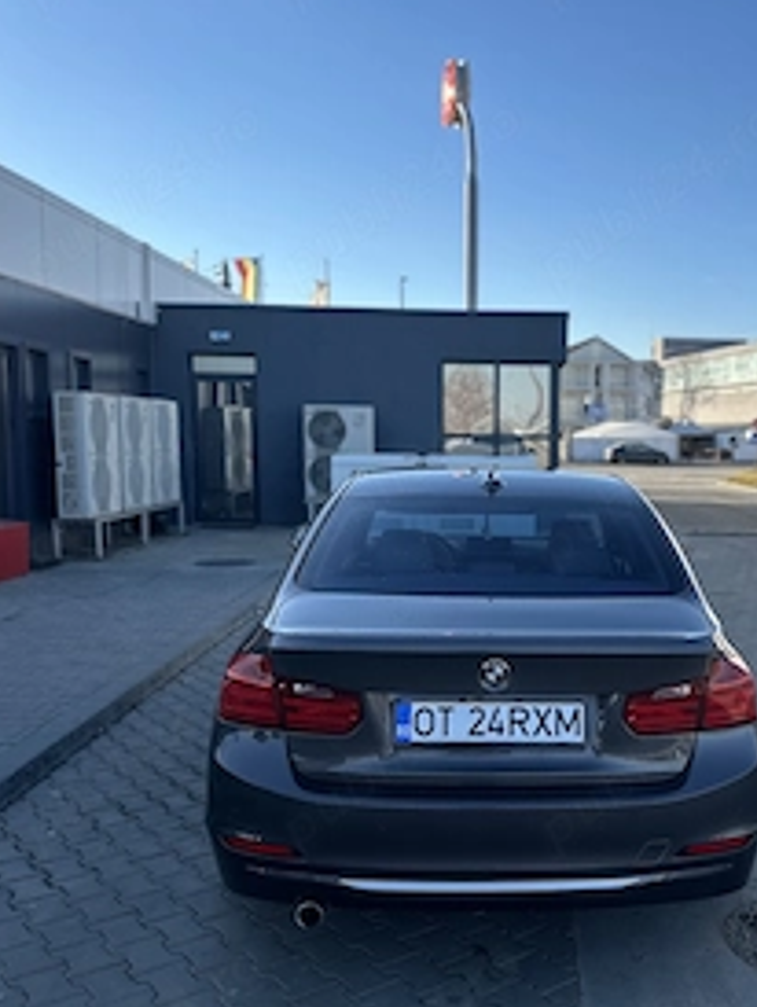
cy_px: 537
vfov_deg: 52.5
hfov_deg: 40.0
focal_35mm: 35
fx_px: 1019
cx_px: 529
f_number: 1.78
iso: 80
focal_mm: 6.86
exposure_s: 1/3356
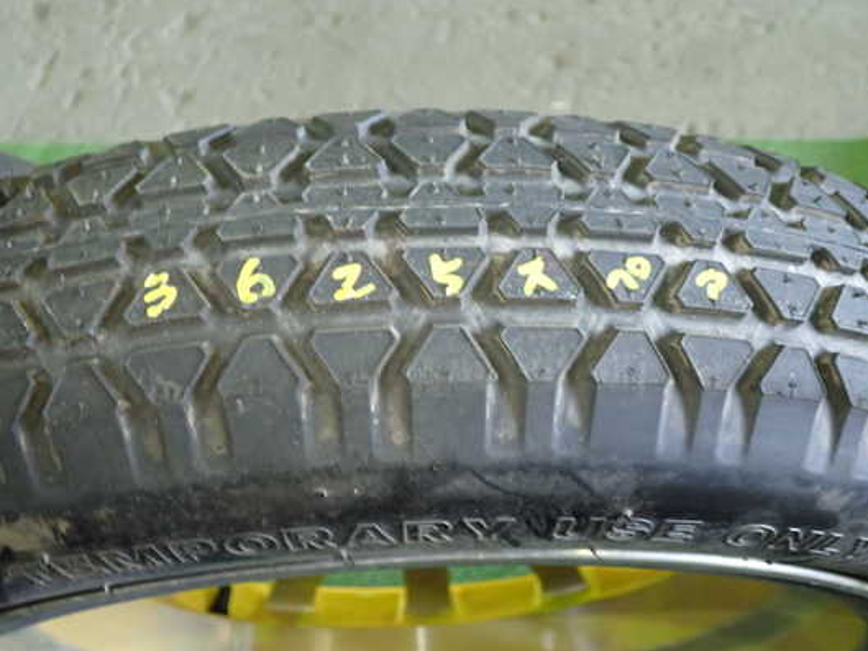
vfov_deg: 41.8
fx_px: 853
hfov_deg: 53.9
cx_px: 440
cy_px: 328
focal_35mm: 34
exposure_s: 1/30
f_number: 2.3
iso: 500
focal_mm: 5.4
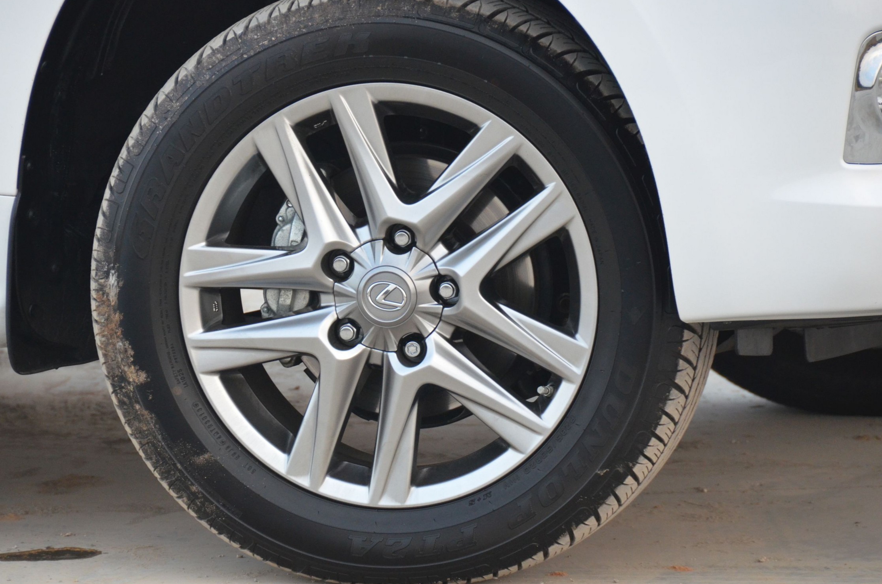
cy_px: 302
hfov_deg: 6.1
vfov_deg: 4.1
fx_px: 8239
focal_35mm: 337
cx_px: 399
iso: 1600
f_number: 5.6
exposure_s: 1/250
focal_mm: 200
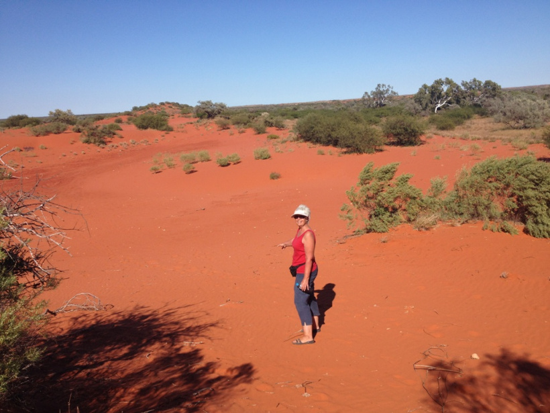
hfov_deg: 52.6
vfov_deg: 40.7
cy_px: 206
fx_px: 556
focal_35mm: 35
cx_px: 275
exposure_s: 1/2404
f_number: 2.4
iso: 50
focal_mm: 4.28
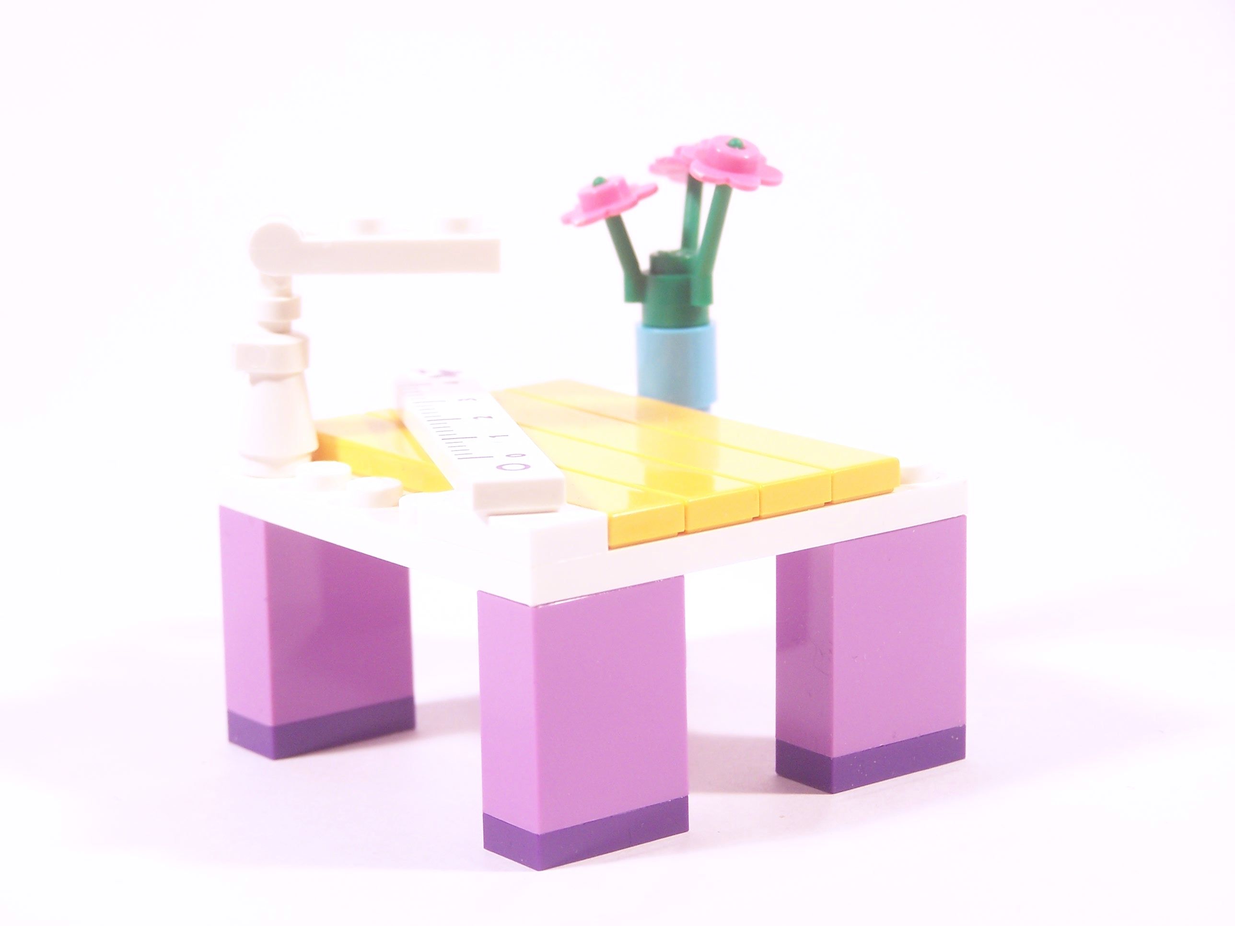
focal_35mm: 105
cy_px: 463
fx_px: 3746
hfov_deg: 18.7
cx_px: 618
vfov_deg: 14.1
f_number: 3.2
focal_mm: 17.5
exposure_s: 1/15
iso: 100
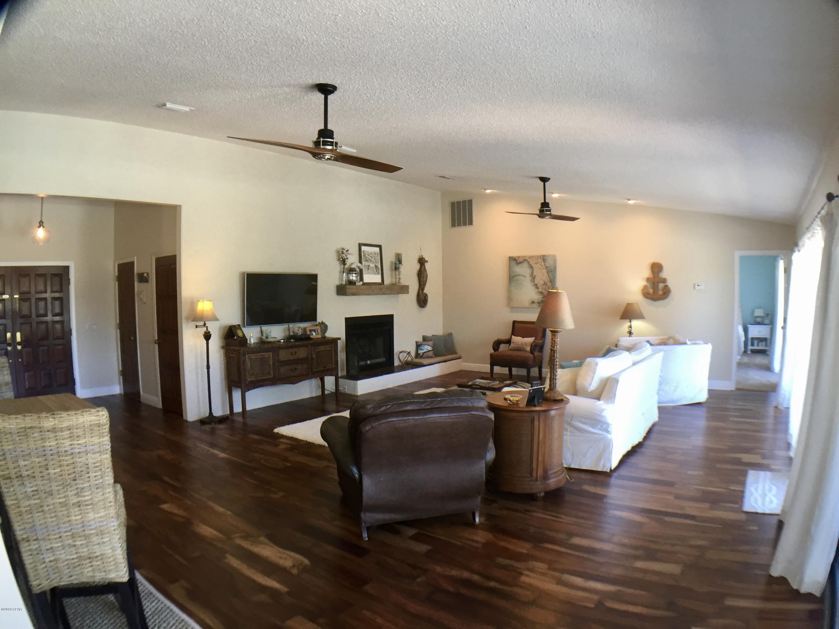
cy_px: 314
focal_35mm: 29
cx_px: 420
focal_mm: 4.15
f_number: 2.2
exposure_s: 1/30
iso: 50
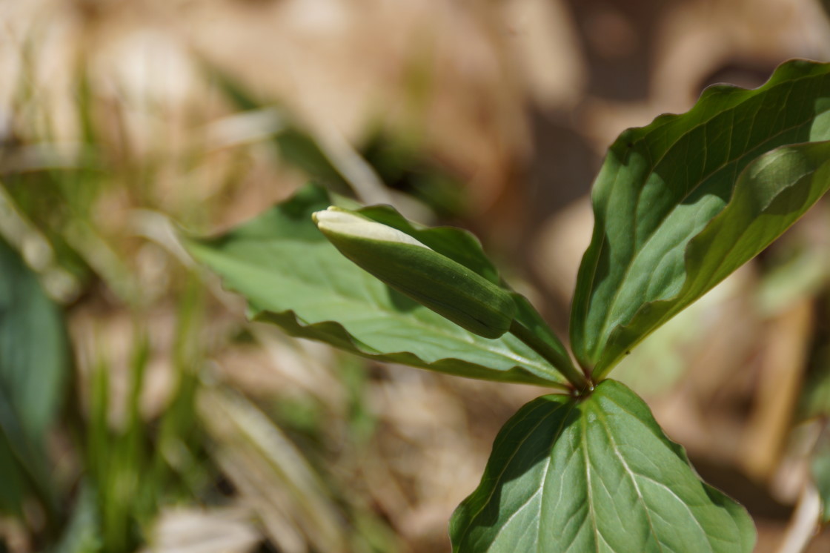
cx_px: 415
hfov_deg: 5.5
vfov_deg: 3.7
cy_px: 276
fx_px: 8643
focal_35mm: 375
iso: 100
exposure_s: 1/400
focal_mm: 250
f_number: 6.3
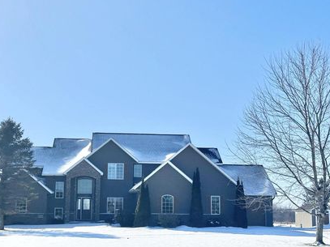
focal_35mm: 59
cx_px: 155
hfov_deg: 32.7
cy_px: 132
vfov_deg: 24.8
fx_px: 562
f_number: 1.78
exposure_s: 1/13699
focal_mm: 6.86
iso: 80
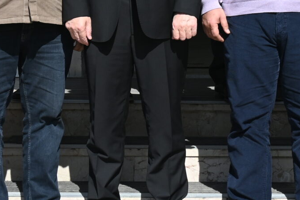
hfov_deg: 13.8
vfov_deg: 9.1
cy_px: -86
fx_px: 1233
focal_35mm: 148
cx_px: 216
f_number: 7.1
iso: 100
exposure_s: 1/400
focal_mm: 26
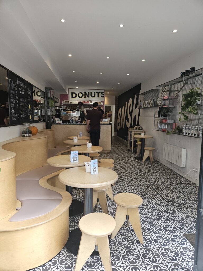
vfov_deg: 73.9
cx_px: 102
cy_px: 136
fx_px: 180
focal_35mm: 23
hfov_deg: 58.9
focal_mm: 5.4
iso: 320
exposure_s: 1/359
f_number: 1.8
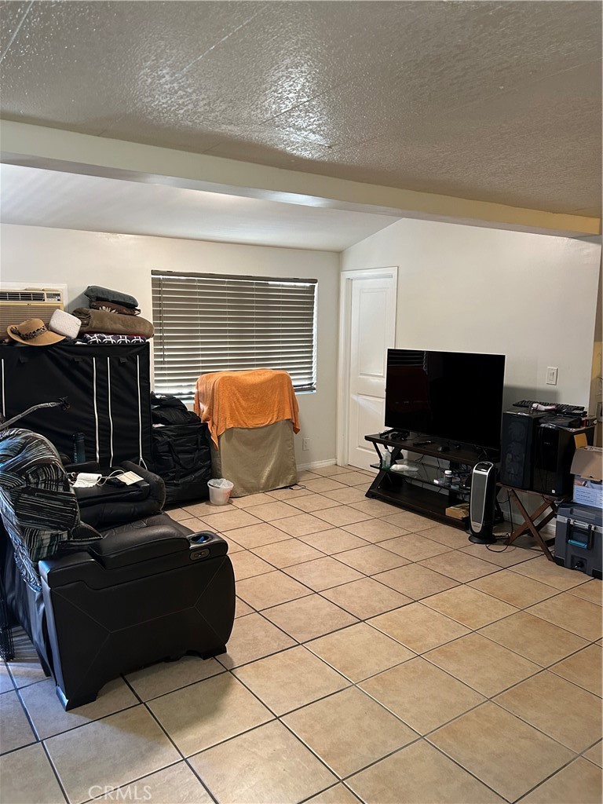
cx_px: 302
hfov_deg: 53.1
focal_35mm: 26
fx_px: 604
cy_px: 402
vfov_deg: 67.3
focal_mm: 5.7
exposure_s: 1/60
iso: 250
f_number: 1.5
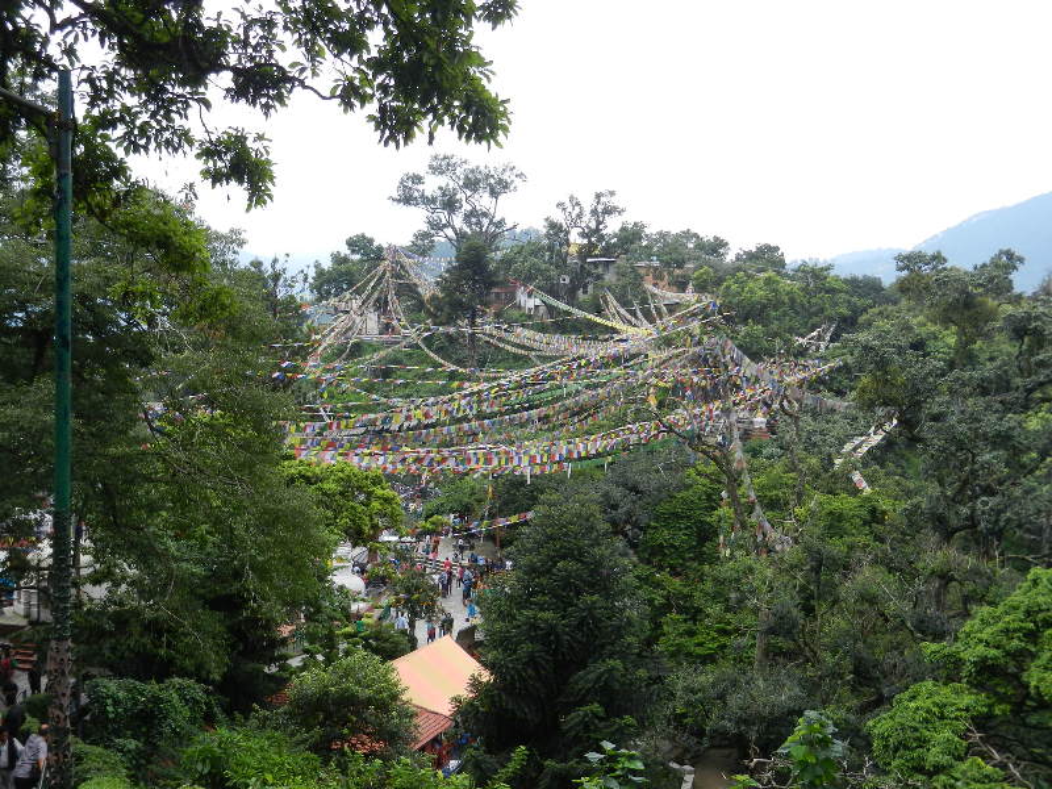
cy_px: 394
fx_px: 1155
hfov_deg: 49.0
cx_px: 526
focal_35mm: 38
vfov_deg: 37.7
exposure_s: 1/400
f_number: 4
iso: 160
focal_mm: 6.9
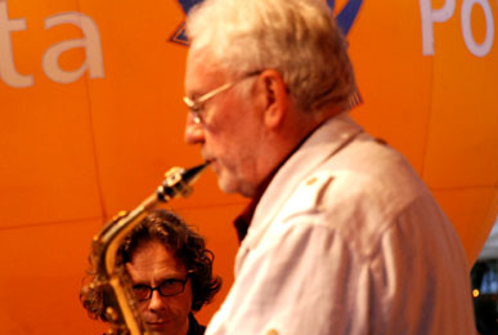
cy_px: 206
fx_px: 2824
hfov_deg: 10.1
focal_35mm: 204
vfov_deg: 6.8
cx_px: 208
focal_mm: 105
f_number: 5.6
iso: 1250
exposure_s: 1/30
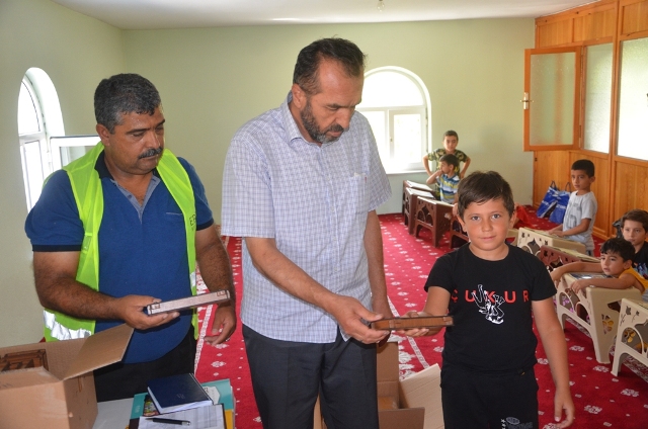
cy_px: 214
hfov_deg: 53.2
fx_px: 647
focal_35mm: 36
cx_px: 324
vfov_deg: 36.7
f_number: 3.8
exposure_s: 1/60
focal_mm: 24
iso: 800
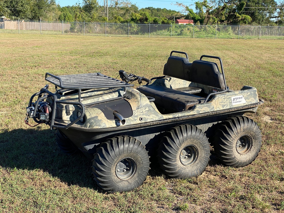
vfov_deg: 28.0
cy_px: 106
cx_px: 142
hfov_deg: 36.8
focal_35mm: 52
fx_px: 427
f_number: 2
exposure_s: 1/872
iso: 20
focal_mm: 6
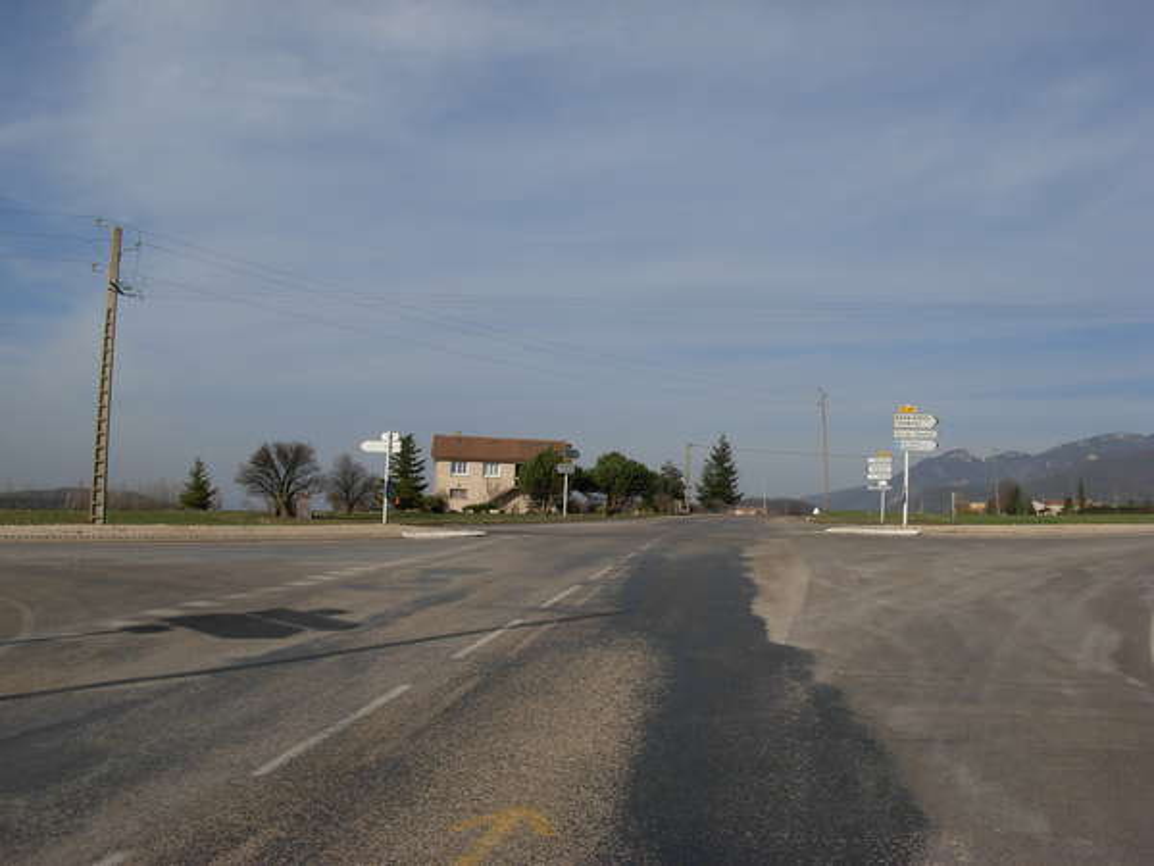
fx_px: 1267
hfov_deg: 49.0
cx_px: 577
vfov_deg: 37.7
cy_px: 433
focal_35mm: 38
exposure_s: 1/1054
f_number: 4.9
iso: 79
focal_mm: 6.3
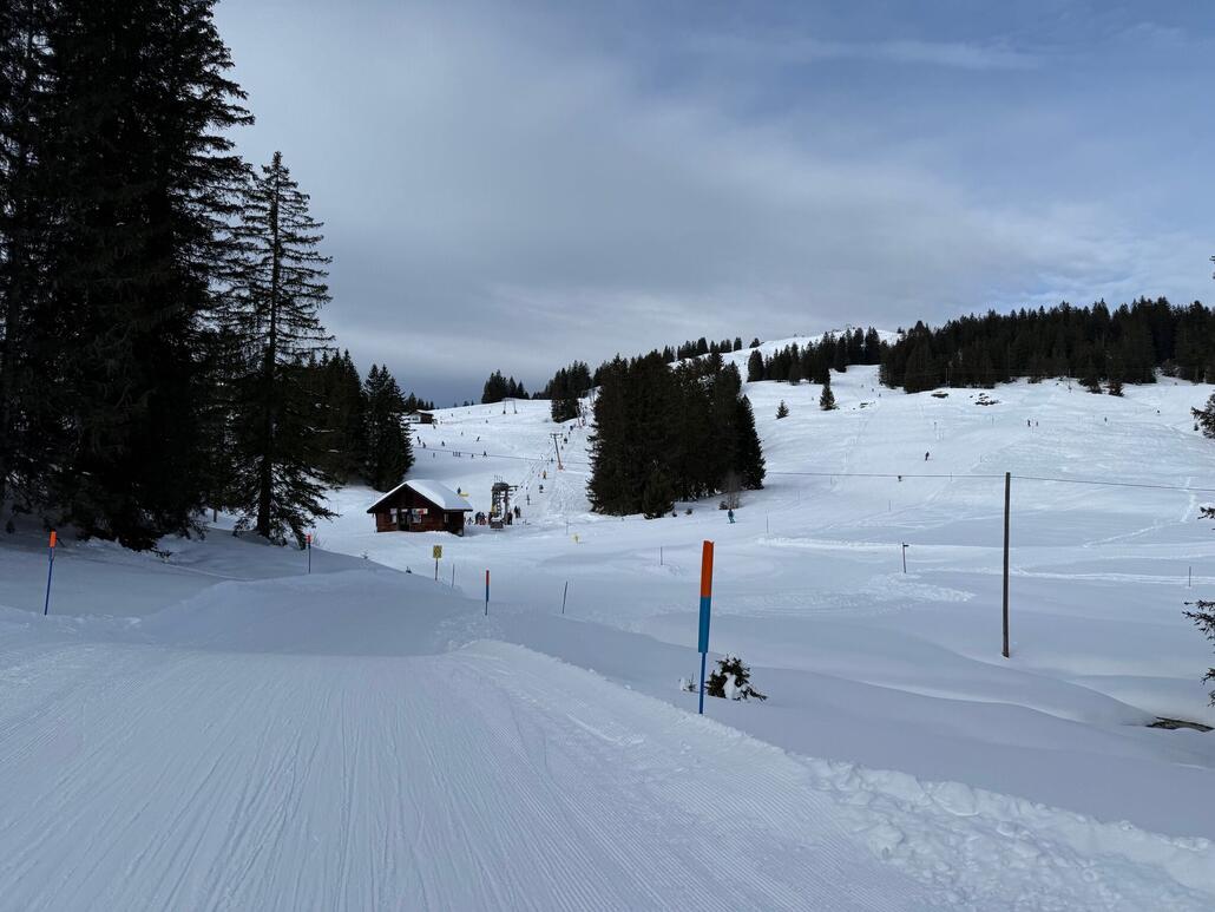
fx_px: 843
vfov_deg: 56.8
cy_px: 456
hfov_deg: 71.6
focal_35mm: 24
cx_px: 608
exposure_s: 1/6173
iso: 80
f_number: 1.78
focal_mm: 6.76
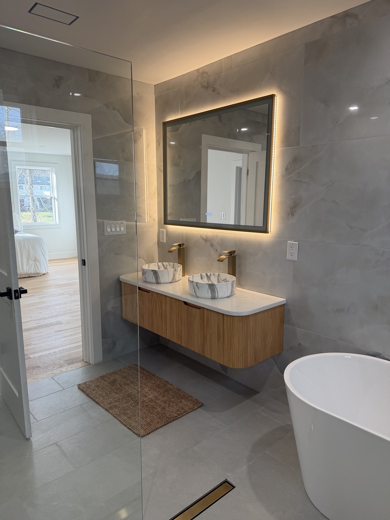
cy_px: 260
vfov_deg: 71.6
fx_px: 361
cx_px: 195
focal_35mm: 24
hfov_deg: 56.8
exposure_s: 1/150
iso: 125
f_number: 1.78
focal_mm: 6.76
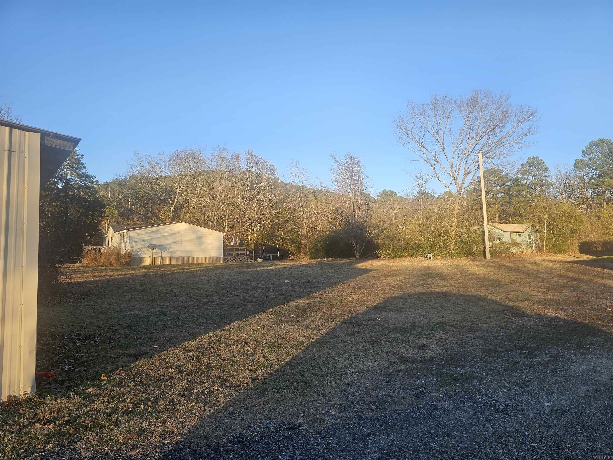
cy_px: 230
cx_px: 306
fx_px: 407
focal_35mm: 23
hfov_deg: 73.9
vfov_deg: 58.9
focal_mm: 6.3
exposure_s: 1/211
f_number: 1.7
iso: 10
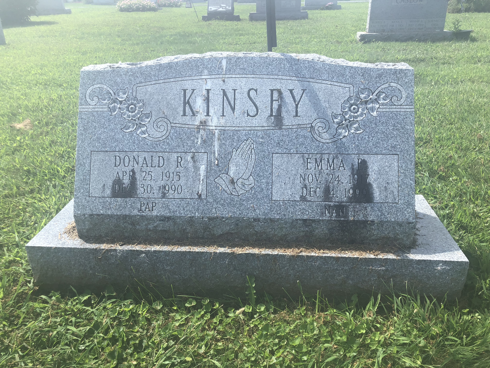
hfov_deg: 63.4
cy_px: 184
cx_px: 245
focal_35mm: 28
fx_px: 396
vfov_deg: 49.7
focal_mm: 3.99
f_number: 1.8
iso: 20
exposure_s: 1/941
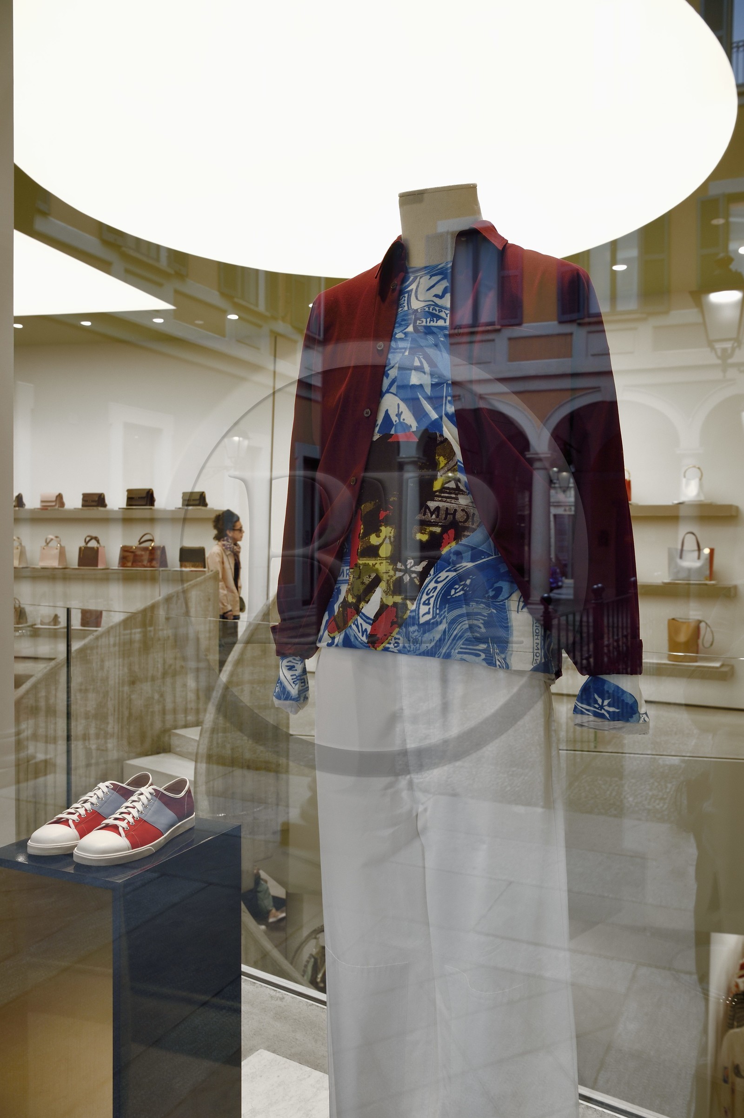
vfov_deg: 60.3
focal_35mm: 31
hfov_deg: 42.3
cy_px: 559
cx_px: 372
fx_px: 962
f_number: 8
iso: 400
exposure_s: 1/60
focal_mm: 31
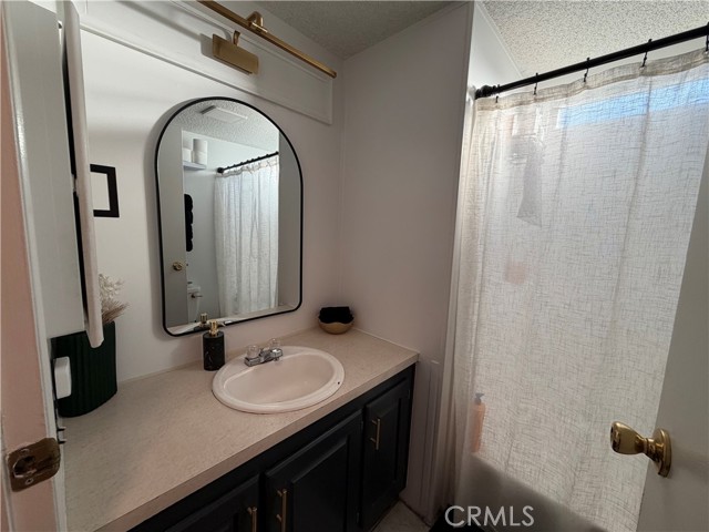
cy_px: 266
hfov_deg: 102.1
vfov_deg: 85.7
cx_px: 354
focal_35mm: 14
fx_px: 287
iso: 160
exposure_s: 1/120
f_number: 2.2
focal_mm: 2.22
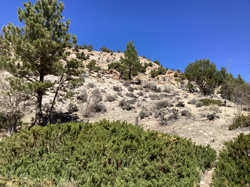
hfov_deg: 58.4
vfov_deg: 45.4
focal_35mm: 31
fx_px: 224
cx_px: 125
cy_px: 94
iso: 25
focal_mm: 3.3
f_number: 2.4
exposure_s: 1/1274
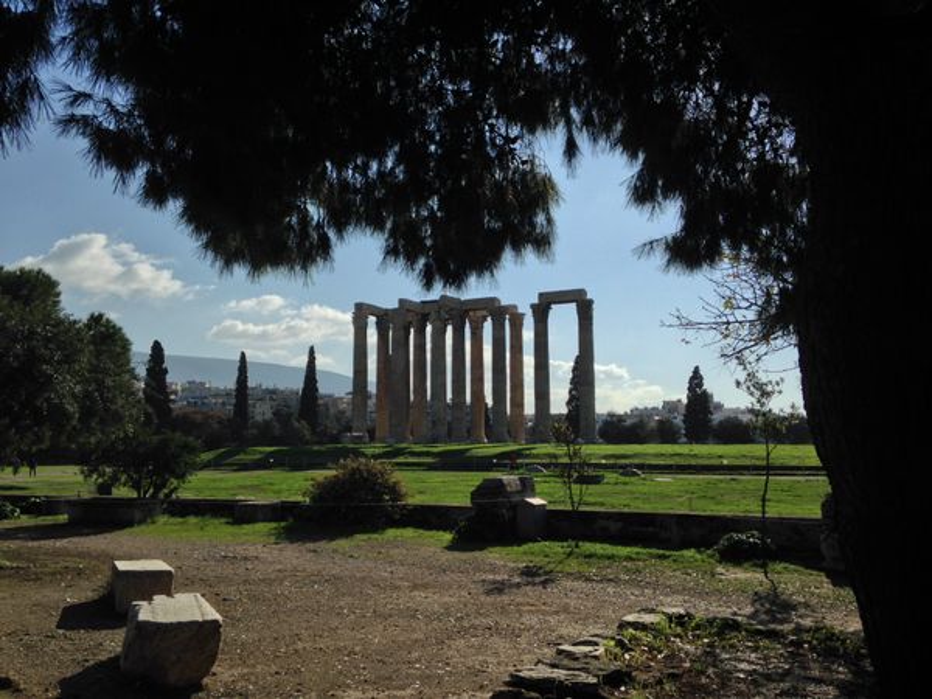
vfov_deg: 42.9
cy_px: 350
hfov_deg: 55.4
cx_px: 466
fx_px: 888
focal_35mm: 33
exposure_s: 1/4184
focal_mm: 4.12
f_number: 2.4
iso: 50
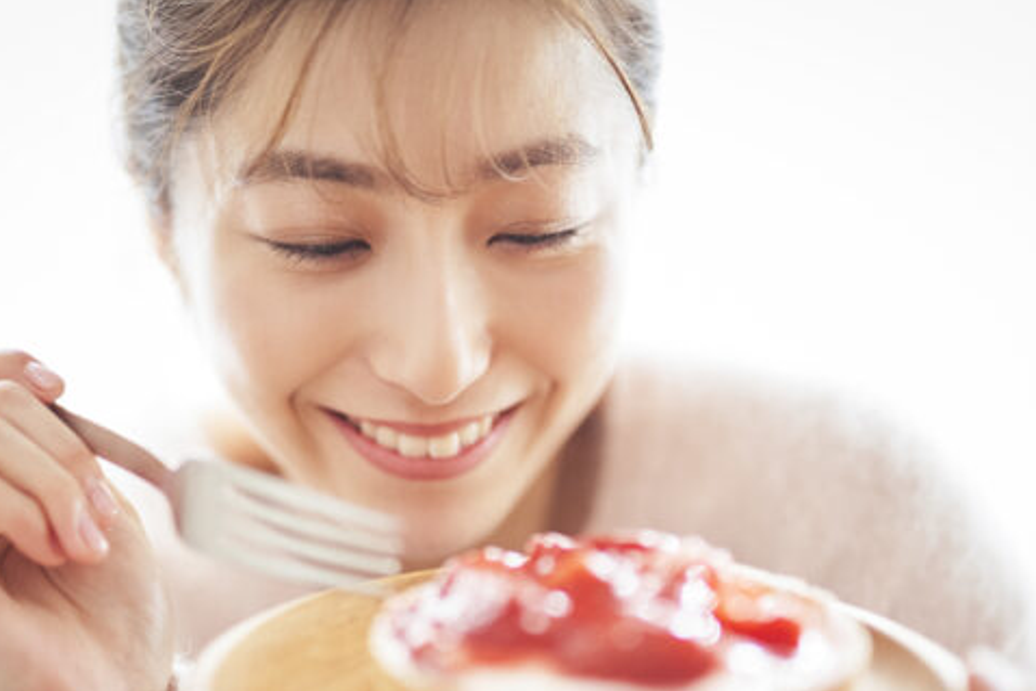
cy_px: 462
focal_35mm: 68
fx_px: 1957
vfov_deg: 20.0
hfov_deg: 29.6
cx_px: 503
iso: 100
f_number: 1.4
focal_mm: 50
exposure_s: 1/500
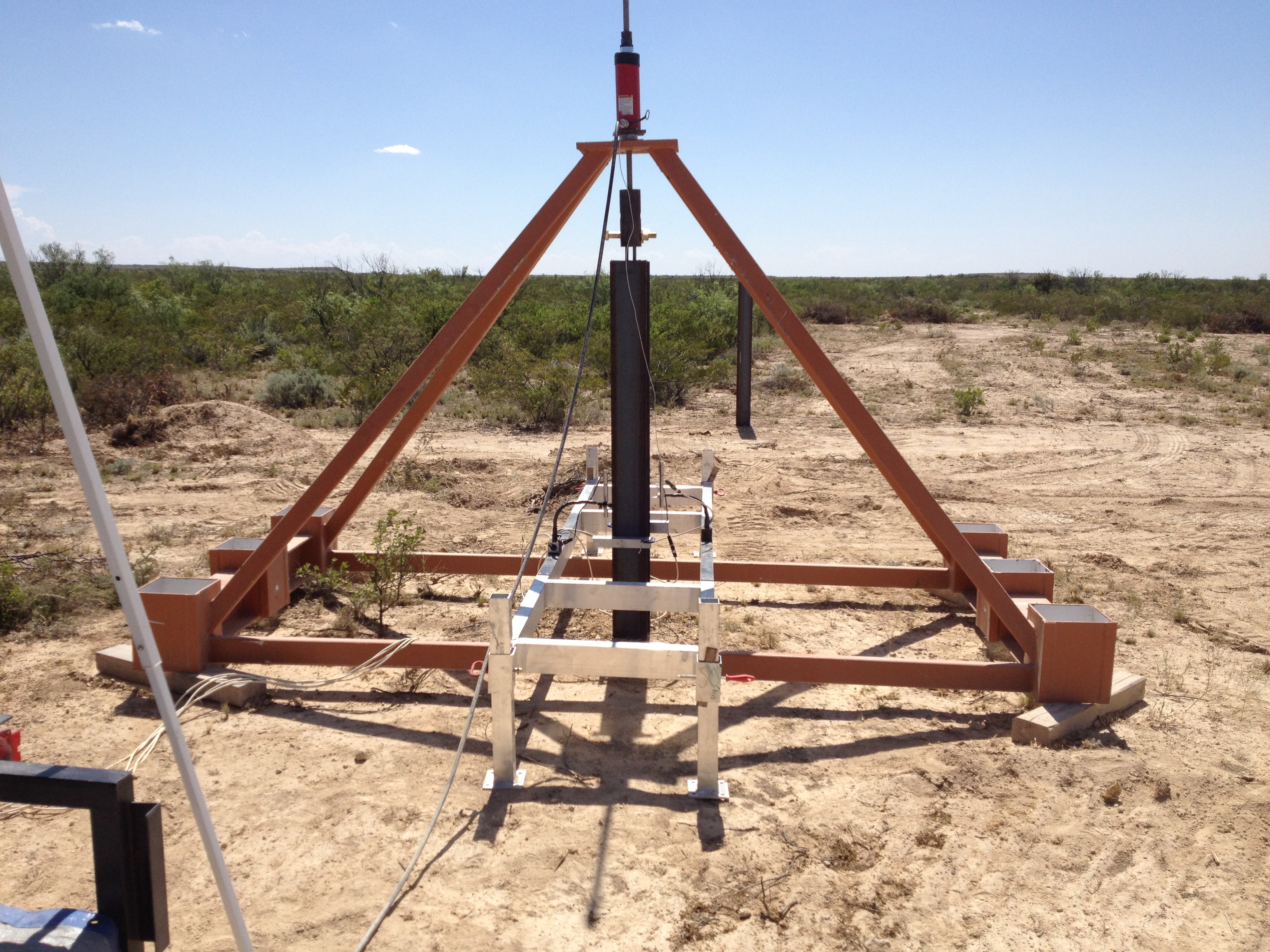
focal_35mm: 35
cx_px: 635
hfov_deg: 52.6
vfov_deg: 40.7
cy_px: 476
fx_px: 1284
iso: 50
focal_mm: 4.28
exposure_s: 1/2762
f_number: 2.4
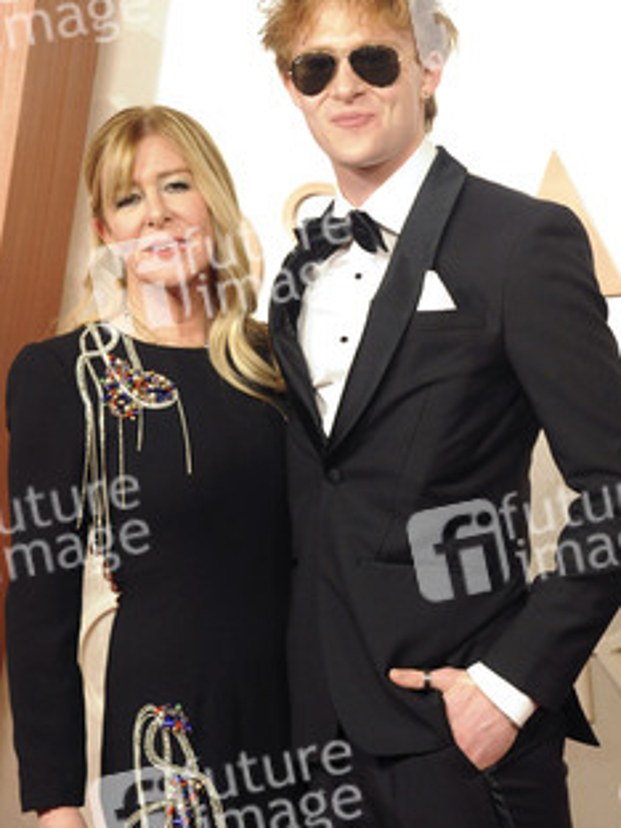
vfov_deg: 17.7
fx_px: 2655
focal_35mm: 111
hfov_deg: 13.3
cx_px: 304
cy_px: 406
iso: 2500
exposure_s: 1/100
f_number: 7.1
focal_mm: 90
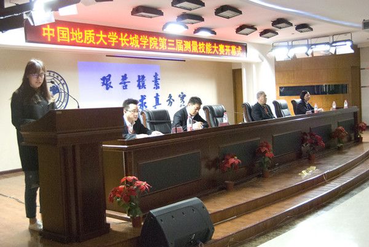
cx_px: 184
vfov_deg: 34.3
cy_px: 124
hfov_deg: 49.5
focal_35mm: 39
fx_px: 400
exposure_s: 1/60
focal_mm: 26
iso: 3200
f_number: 4.2
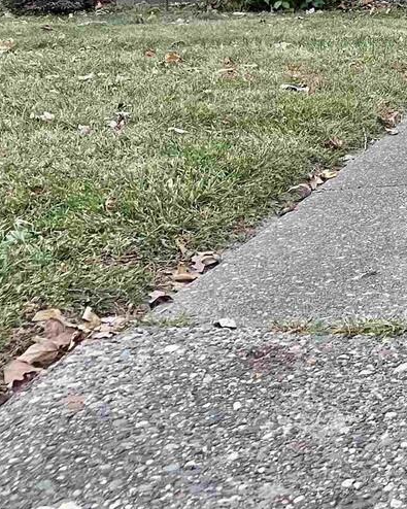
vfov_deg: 24.3
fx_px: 1115
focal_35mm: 74
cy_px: -29
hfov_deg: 17.5
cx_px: 694
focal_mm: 5.7
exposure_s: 1/60
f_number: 1.5
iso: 200
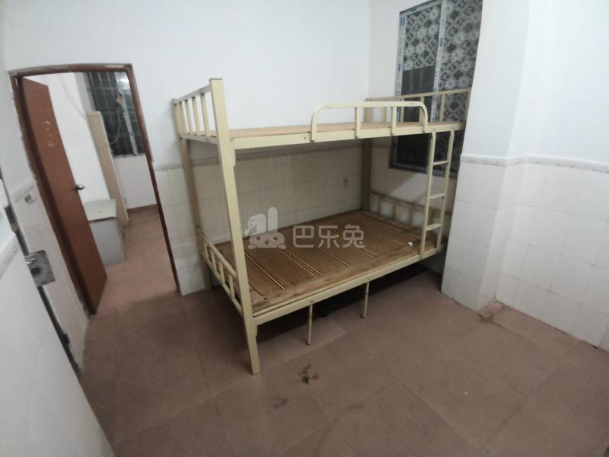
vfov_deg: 74.7
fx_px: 299
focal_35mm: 17
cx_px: 304
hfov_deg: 91.0
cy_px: 228
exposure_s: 1/25
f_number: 2.2
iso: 500
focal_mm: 2.26
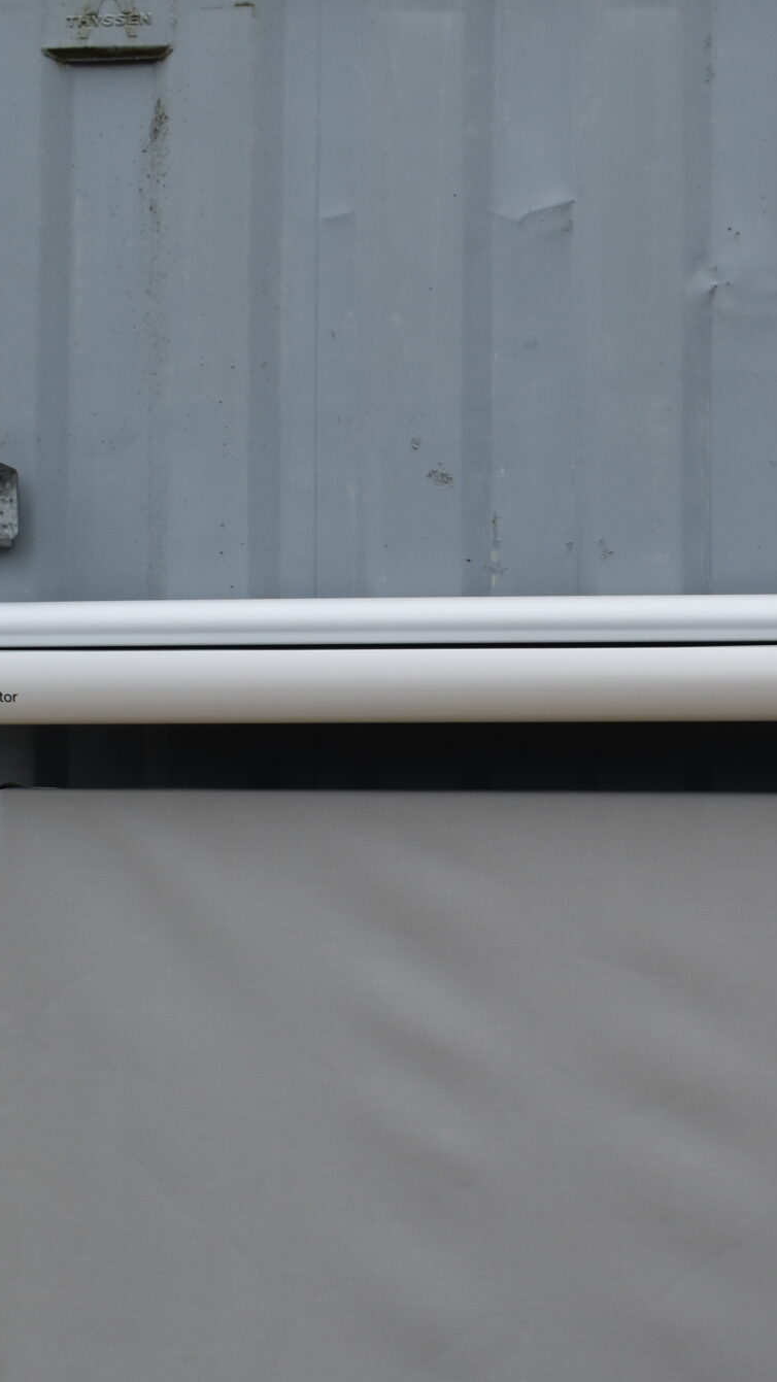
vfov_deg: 38.4
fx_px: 1979
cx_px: 849
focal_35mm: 54
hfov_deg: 21.1
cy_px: 780
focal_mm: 18
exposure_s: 1/250
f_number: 7.1
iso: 200
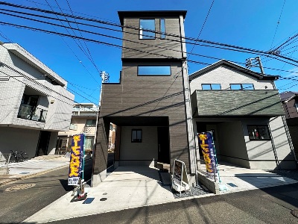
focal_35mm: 14
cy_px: 112
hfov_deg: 102.1
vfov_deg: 85.7
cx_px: 149
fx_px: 121
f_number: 2.2
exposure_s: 1/1233
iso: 50
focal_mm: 2.22
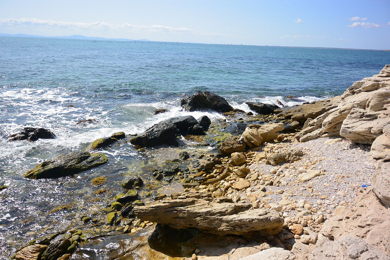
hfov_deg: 67.4
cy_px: 130
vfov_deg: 47.9
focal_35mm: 27
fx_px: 292
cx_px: 195
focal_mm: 10
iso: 160
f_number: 5.6
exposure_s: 1/2500
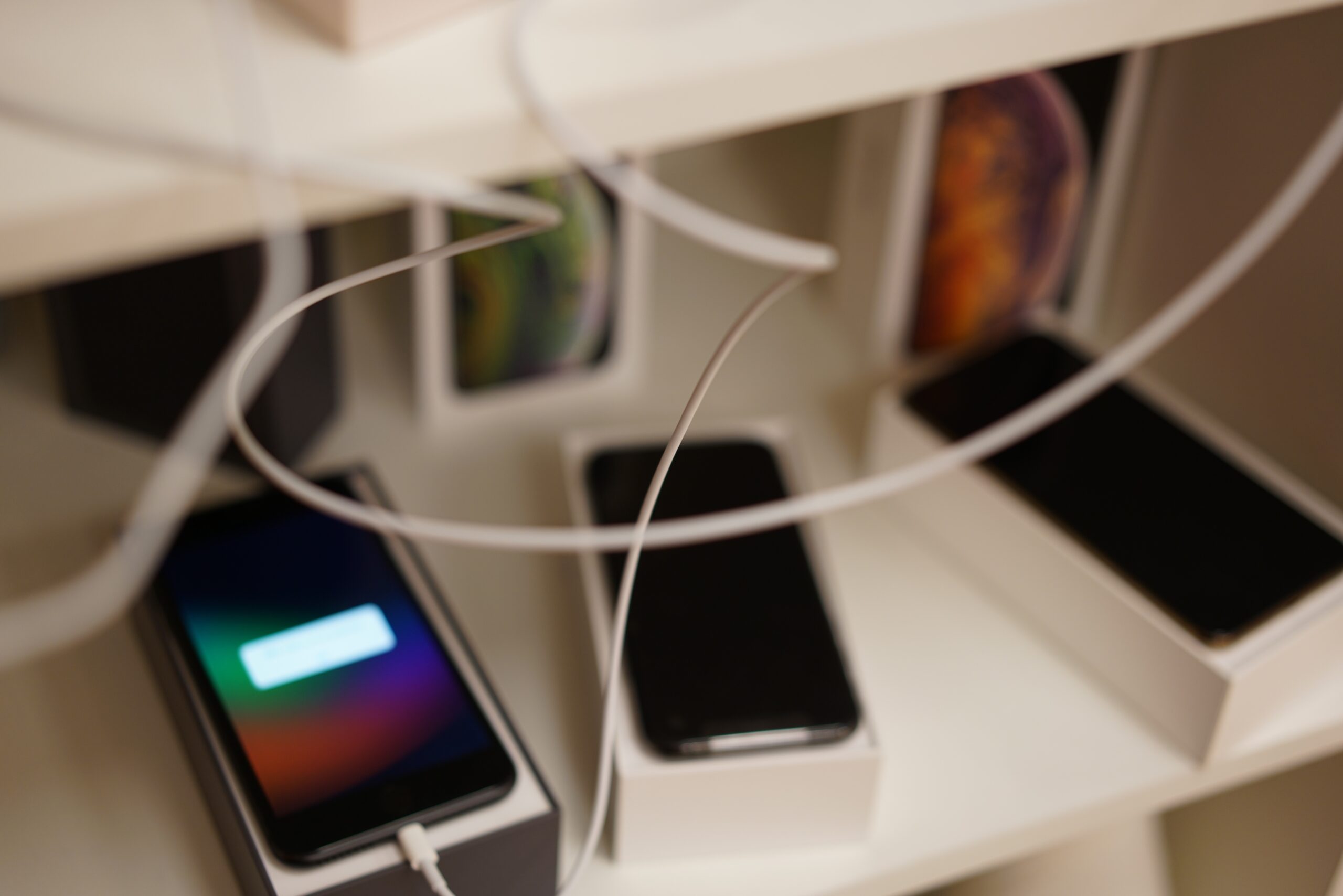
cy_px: 448
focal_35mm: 55
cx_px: 672
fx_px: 2052
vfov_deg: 24.6
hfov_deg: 36.2
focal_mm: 55
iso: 250
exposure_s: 1/100
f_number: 2
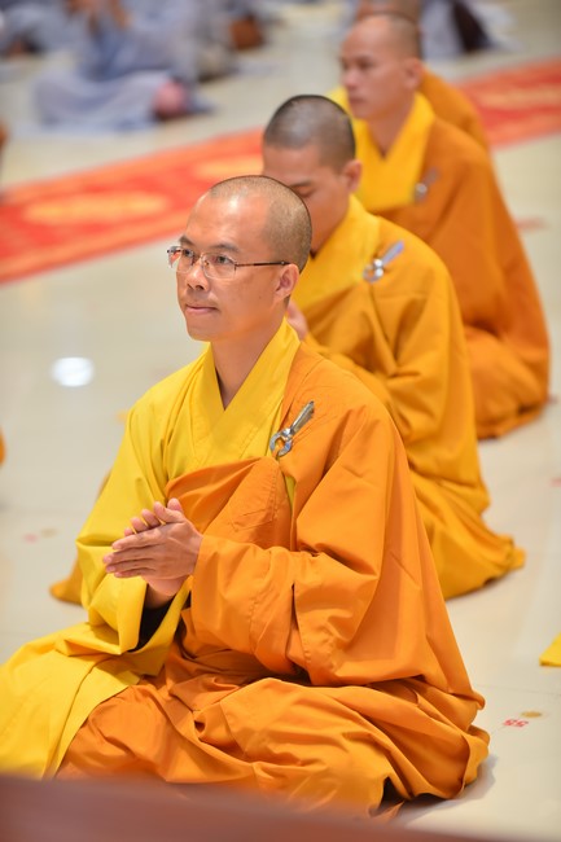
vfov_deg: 14.7
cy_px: 421
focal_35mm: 140
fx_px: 3274
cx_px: 280
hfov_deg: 9.8
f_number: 2.8
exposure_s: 1/200
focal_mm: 140
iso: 800
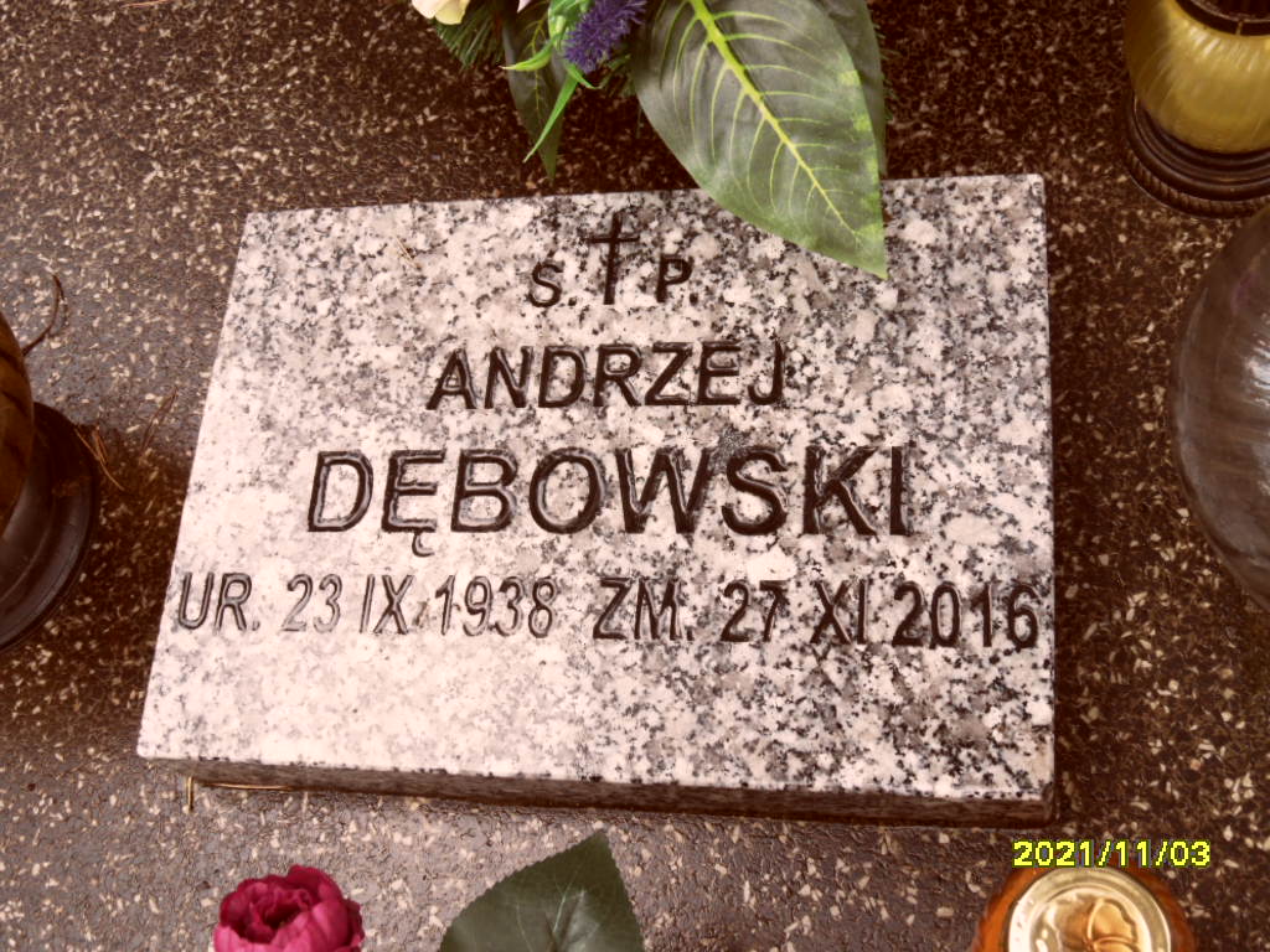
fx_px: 1468
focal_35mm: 40
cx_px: 635
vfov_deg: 36.0
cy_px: 476
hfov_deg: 46.8
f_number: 3.6
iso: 100
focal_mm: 6.5
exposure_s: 1/90
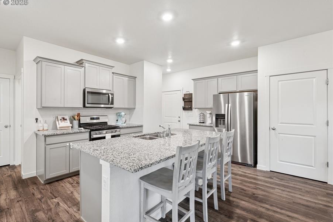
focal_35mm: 17
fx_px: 157
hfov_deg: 92.8
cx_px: 145
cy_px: 110
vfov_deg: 70.4
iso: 100
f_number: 11
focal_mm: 15
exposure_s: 1.6
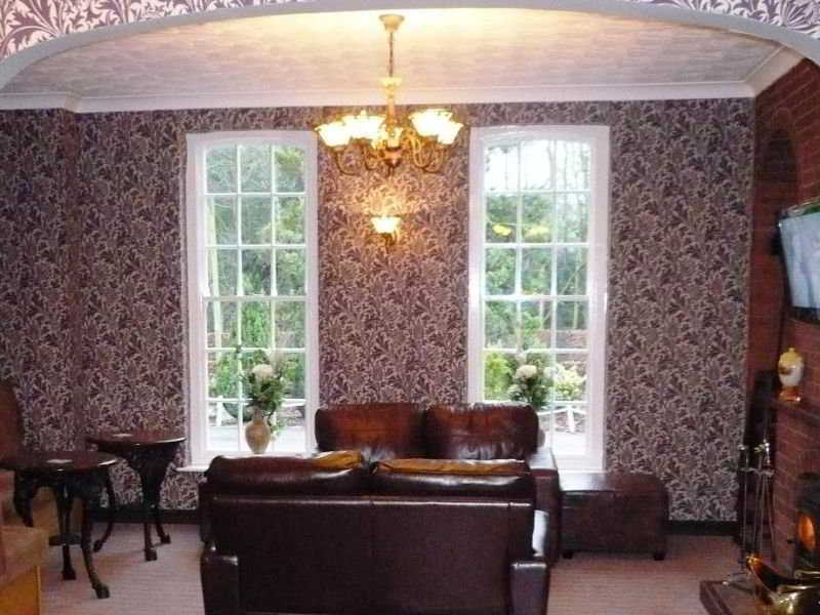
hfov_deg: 52.6
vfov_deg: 40.7
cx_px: 410
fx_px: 829
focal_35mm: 35
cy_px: 308
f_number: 2.8
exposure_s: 1/30
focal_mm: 5.8
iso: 640
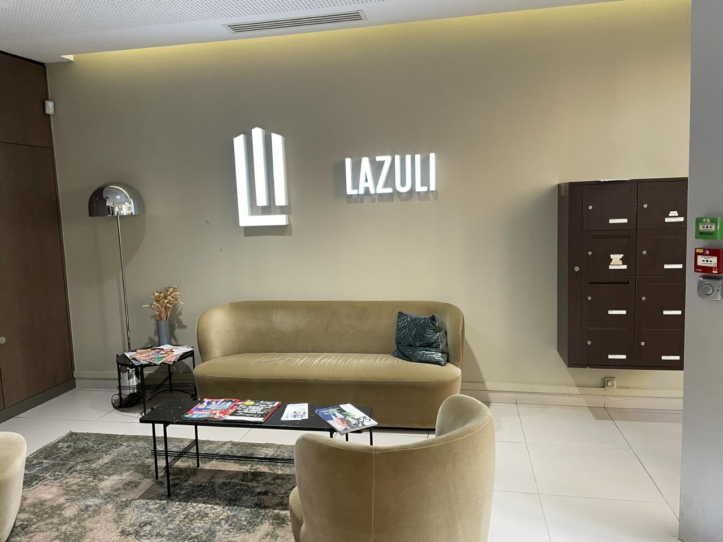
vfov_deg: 53.1
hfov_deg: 67.3
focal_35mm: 26
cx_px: 362
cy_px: 271
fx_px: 543
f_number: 1.6
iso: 125
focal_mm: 4.2
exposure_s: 1/50
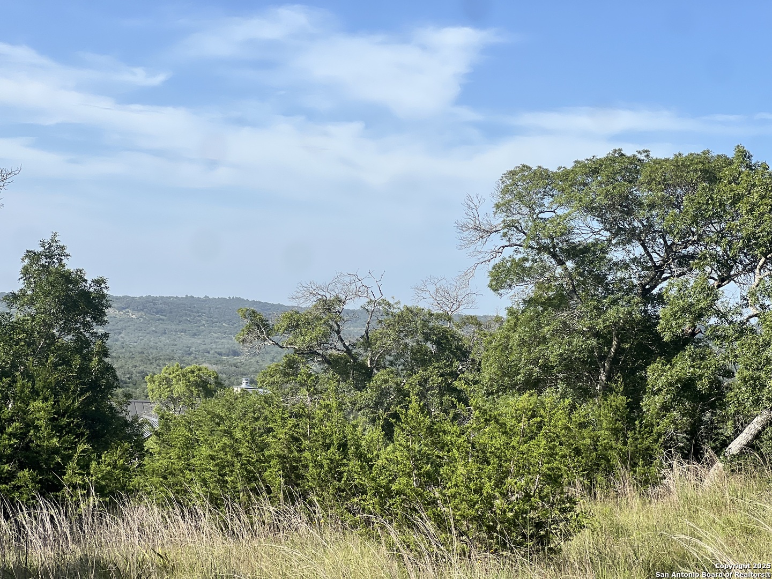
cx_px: 386
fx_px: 1717
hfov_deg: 25.3
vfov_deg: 19.1
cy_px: 290
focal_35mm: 77
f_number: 2.8
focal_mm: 9
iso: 32
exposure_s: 1/669
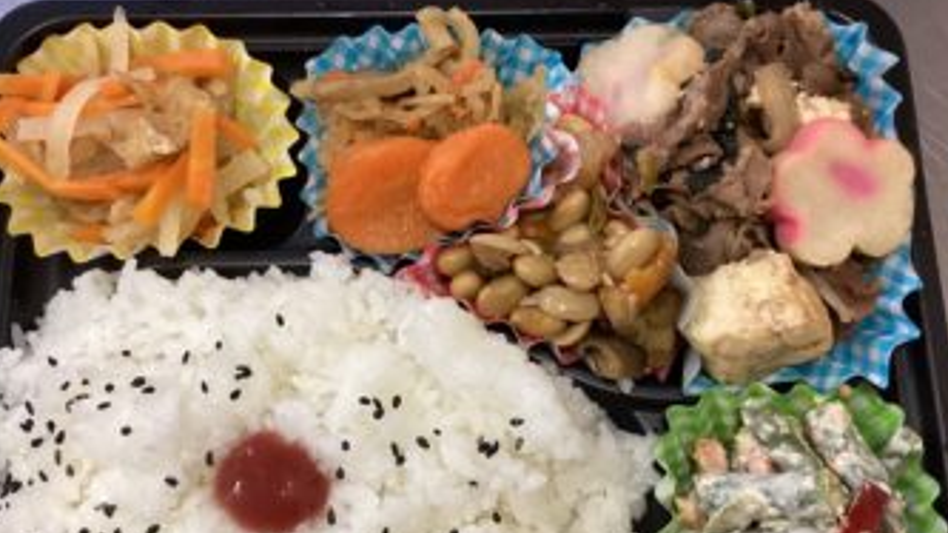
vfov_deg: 31.1
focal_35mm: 38
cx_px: 440
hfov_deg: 52.8
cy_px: 312
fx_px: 955
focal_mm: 3.3
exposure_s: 1/60
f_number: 2.4
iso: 200
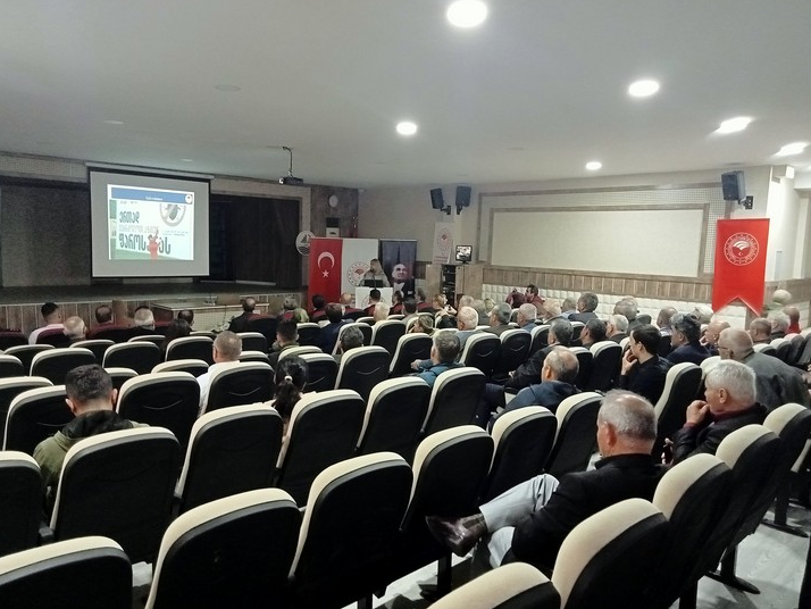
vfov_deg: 48.3
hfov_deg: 61.6
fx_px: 680
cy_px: 310
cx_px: 396
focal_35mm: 29
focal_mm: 3.46
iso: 1174
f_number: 2.2
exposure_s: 1/25
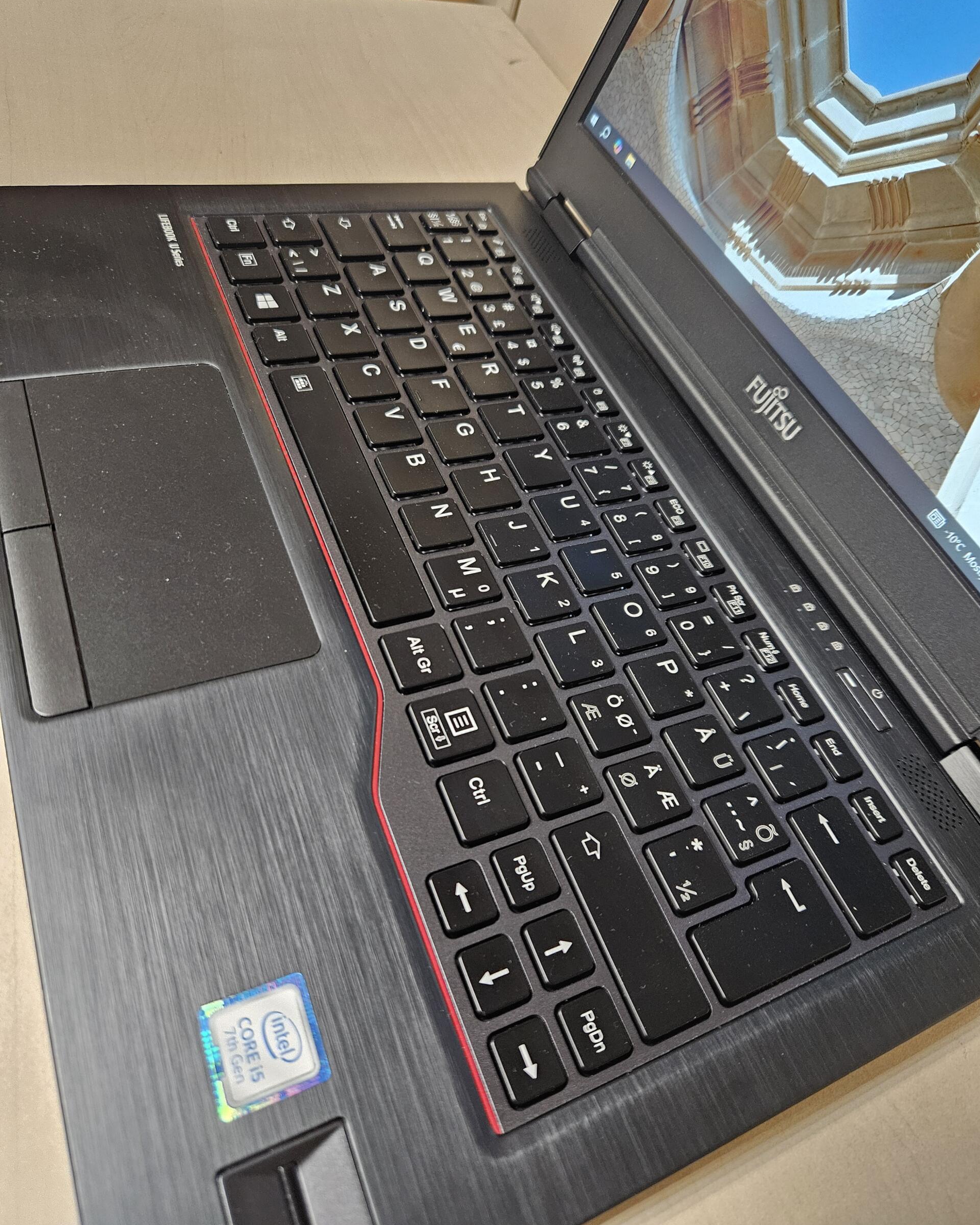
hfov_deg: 58.8
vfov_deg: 70.2
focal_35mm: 24
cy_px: 576
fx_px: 870
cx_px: 491
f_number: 1.8
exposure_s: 1/100
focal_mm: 5.4
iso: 1000
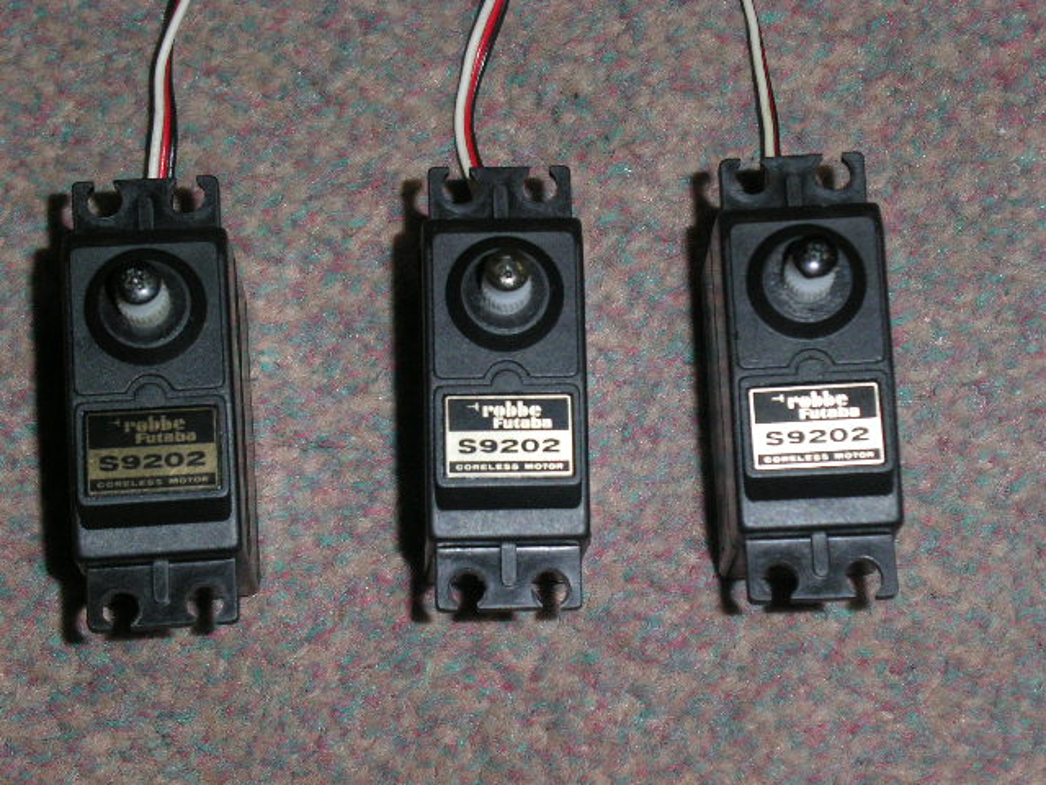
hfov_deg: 17.3
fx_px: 3445
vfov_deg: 13.0
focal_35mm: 114
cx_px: 523
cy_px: 392
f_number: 4.7
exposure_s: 1/90
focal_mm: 23.4
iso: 200
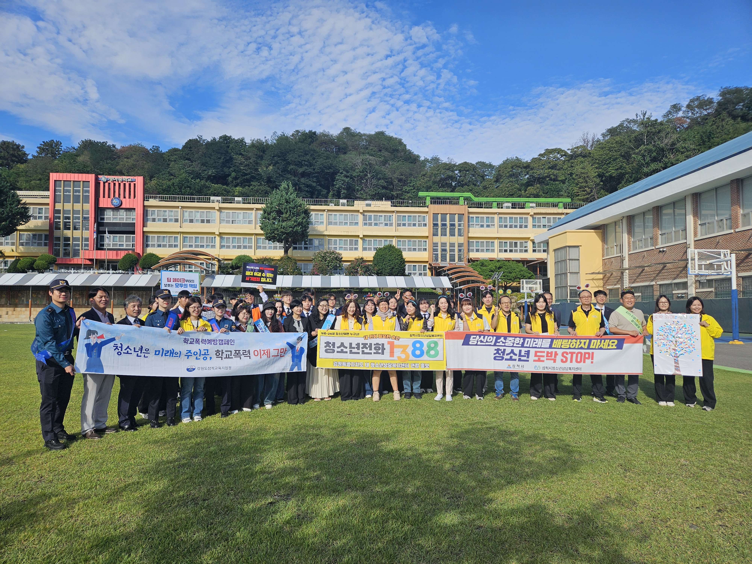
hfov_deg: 73.9
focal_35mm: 23
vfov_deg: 58.9
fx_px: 500
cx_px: 376
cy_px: 282
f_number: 1.8
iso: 25
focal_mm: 5.4
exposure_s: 1/2240
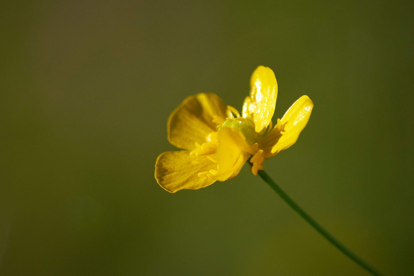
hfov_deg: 4.6
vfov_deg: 3.1
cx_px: 207
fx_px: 5175
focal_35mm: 450
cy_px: 138
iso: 800
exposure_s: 1/2500
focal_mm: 300
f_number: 5.6
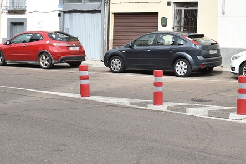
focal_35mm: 73
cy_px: 77
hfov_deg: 26.6
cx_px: 230
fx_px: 499
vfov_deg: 18.7
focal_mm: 18
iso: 100
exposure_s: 1/400
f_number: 3.5
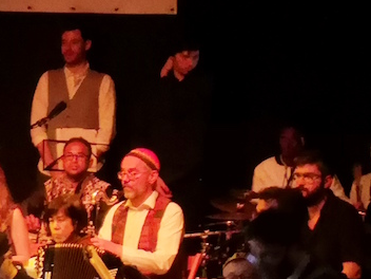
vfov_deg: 4.8
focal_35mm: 308
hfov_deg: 6.4
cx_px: -83
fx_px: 3301
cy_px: 284
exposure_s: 1/25
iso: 400
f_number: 2.4
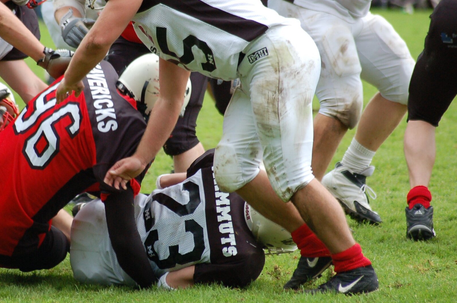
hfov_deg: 5.1
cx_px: 147
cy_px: 136
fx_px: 5090
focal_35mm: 402
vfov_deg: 3.4
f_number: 5
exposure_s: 1/500
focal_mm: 195
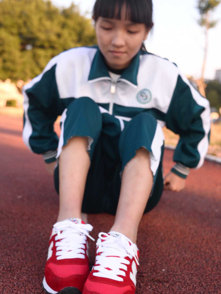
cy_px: 140
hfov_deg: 35.1
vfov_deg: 45.8
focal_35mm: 41
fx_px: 349
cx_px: 106
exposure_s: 1/80
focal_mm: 35
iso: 100
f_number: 5.6
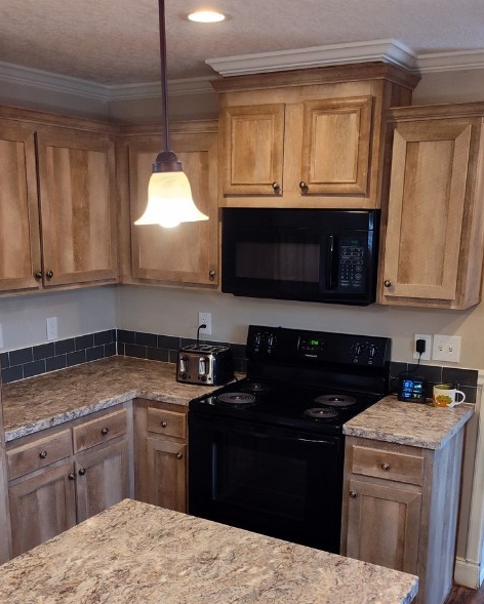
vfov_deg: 46.3
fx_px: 698
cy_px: 389
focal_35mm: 39
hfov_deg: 38.2
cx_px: 218
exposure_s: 1/60
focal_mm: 5.56
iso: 613
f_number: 1.8
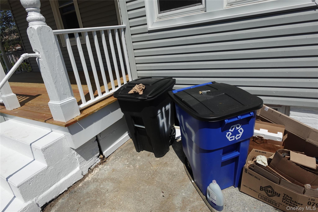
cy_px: 106
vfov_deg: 61.9
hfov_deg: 84.0
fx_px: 177
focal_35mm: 20
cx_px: 159
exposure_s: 1/8000
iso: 125
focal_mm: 7.6
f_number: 2
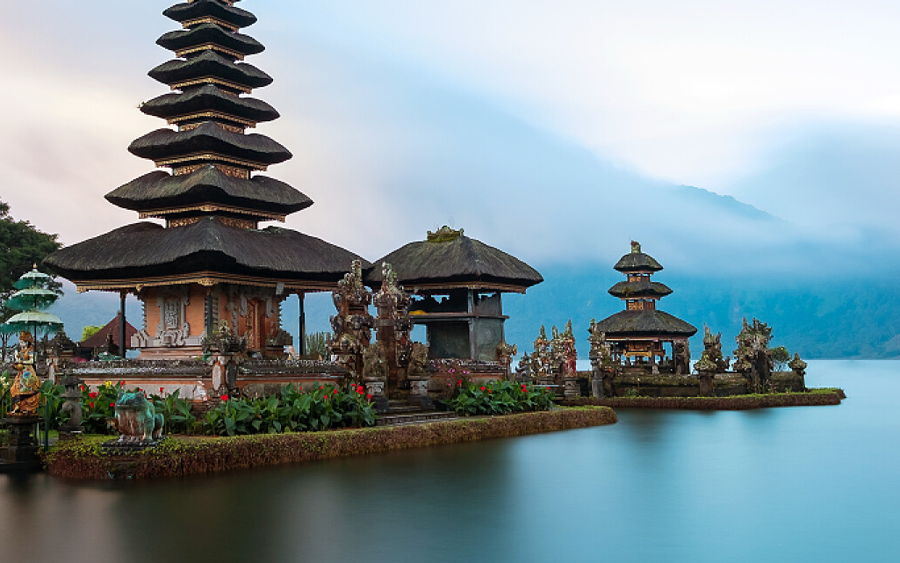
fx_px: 1030
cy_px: 175
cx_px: 468
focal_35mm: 42
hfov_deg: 47.2
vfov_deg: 30.3
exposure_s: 240
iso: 100
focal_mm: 14.5
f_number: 8
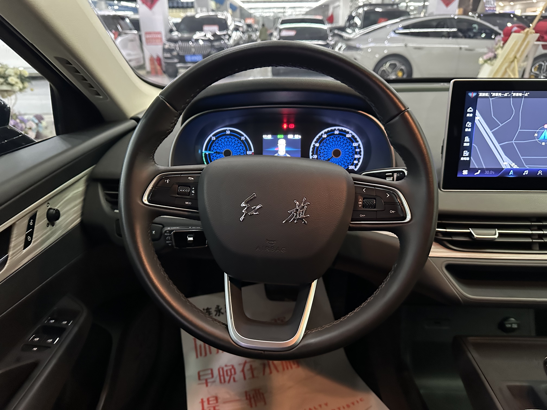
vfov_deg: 56.8
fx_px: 379
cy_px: 205
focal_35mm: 24
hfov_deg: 71.6
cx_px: 274
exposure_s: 1/33
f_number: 1.78
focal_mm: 6.86
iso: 1000
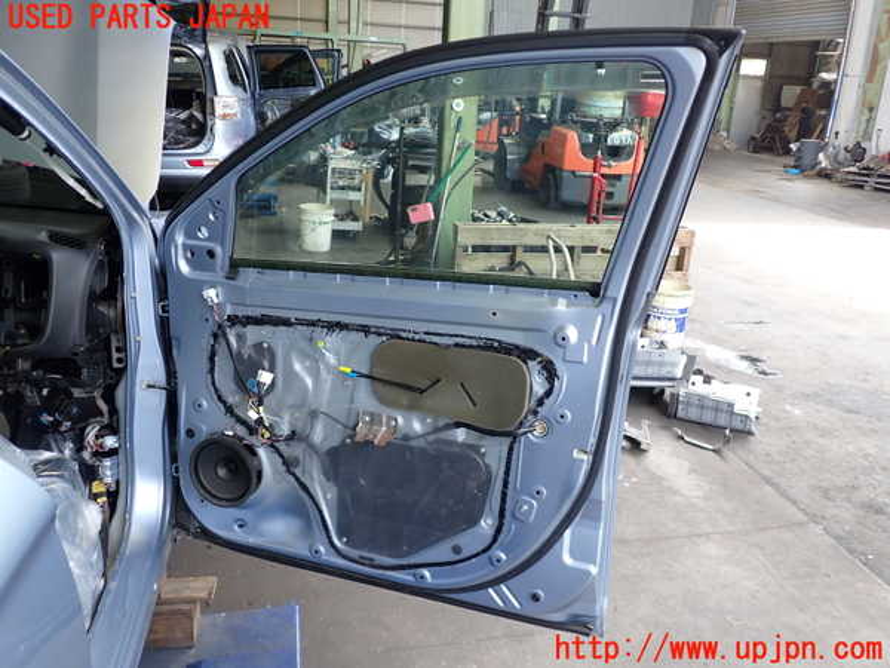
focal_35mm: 30
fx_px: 771
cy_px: 334
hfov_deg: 60.0
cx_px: 445
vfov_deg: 46.8
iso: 200
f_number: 2.3
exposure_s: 1/100
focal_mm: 5.4
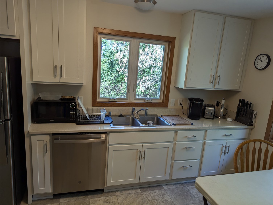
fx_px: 190
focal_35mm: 24
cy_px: 102
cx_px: 136
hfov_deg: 71.5
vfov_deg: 56.9
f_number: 1.85
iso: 52
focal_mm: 6.81
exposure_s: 1/146
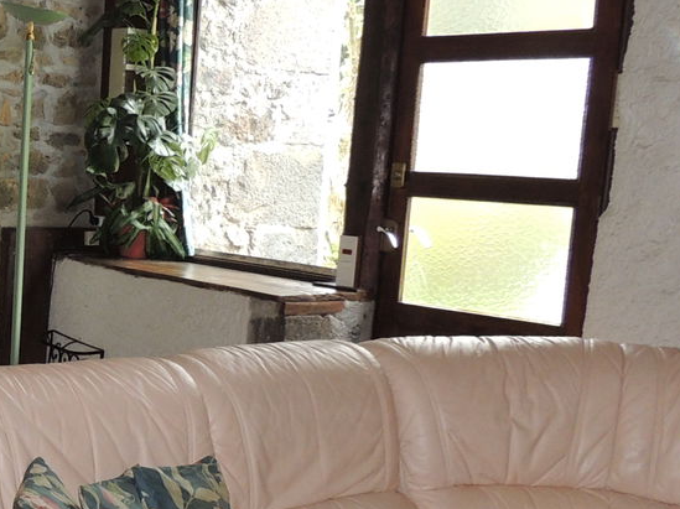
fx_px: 1374
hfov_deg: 25.7
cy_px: 324
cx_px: -76
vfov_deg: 20.9
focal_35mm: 70
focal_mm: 4.3
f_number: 3
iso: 200
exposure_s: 1/30
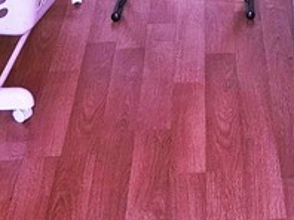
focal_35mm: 119
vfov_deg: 10.4
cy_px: -342
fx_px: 1009
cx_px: 306
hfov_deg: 16.2
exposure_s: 1/24
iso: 640
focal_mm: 5.4
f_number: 1.8
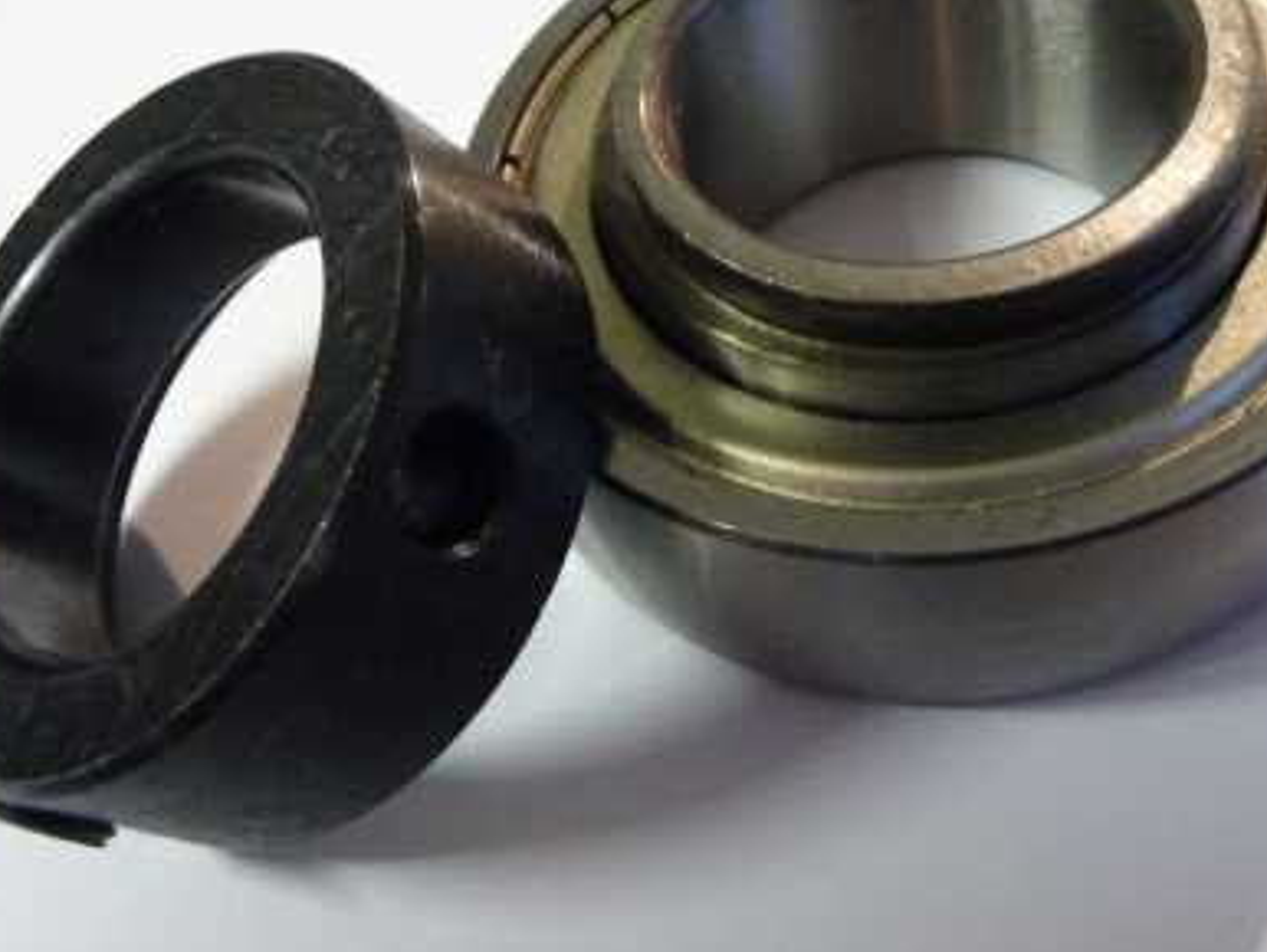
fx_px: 1611
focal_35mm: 44
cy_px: 376
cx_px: 670
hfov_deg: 42.9
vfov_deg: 32.8
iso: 800
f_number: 3.6
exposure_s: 1/20
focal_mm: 5.6
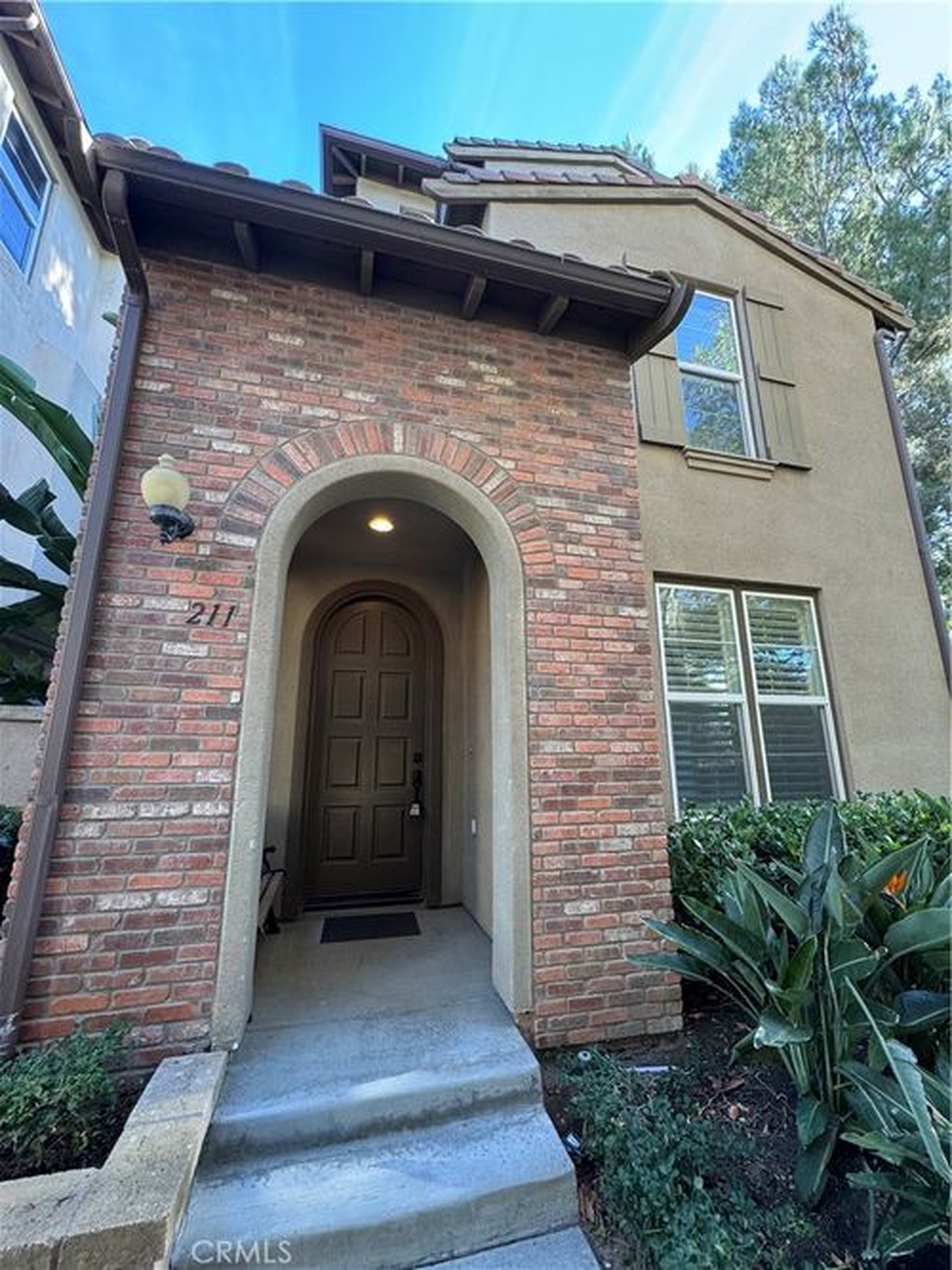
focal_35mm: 14
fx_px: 514
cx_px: 476
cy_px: 635
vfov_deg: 102.1
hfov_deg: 85.7
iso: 125
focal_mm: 2.22
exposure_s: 1/120
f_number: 2.2
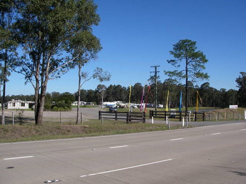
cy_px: 92
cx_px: 123
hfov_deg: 49.0
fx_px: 270
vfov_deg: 37.7
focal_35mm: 38
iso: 80
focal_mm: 6.3
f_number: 6.6
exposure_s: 1/320
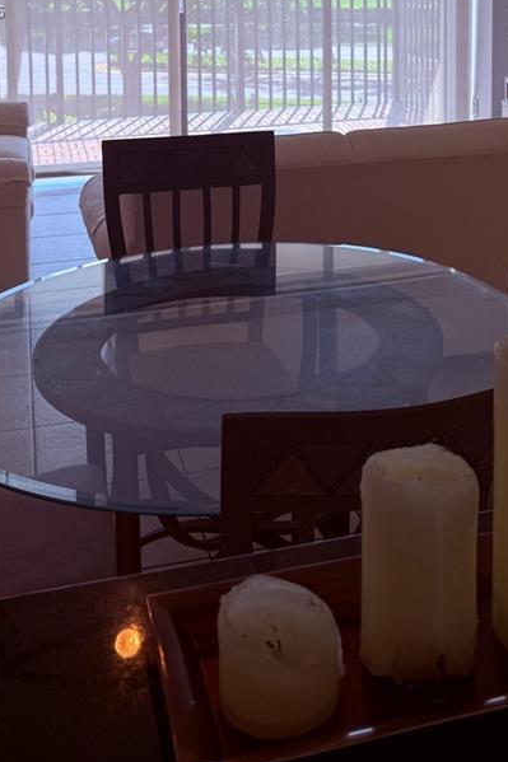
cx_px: 344
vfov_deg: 36.0
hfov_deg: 26.8
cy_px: 13
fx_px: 1059
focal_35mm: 50
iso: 50
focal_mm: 6.76
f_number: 1.78
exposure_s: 1/134
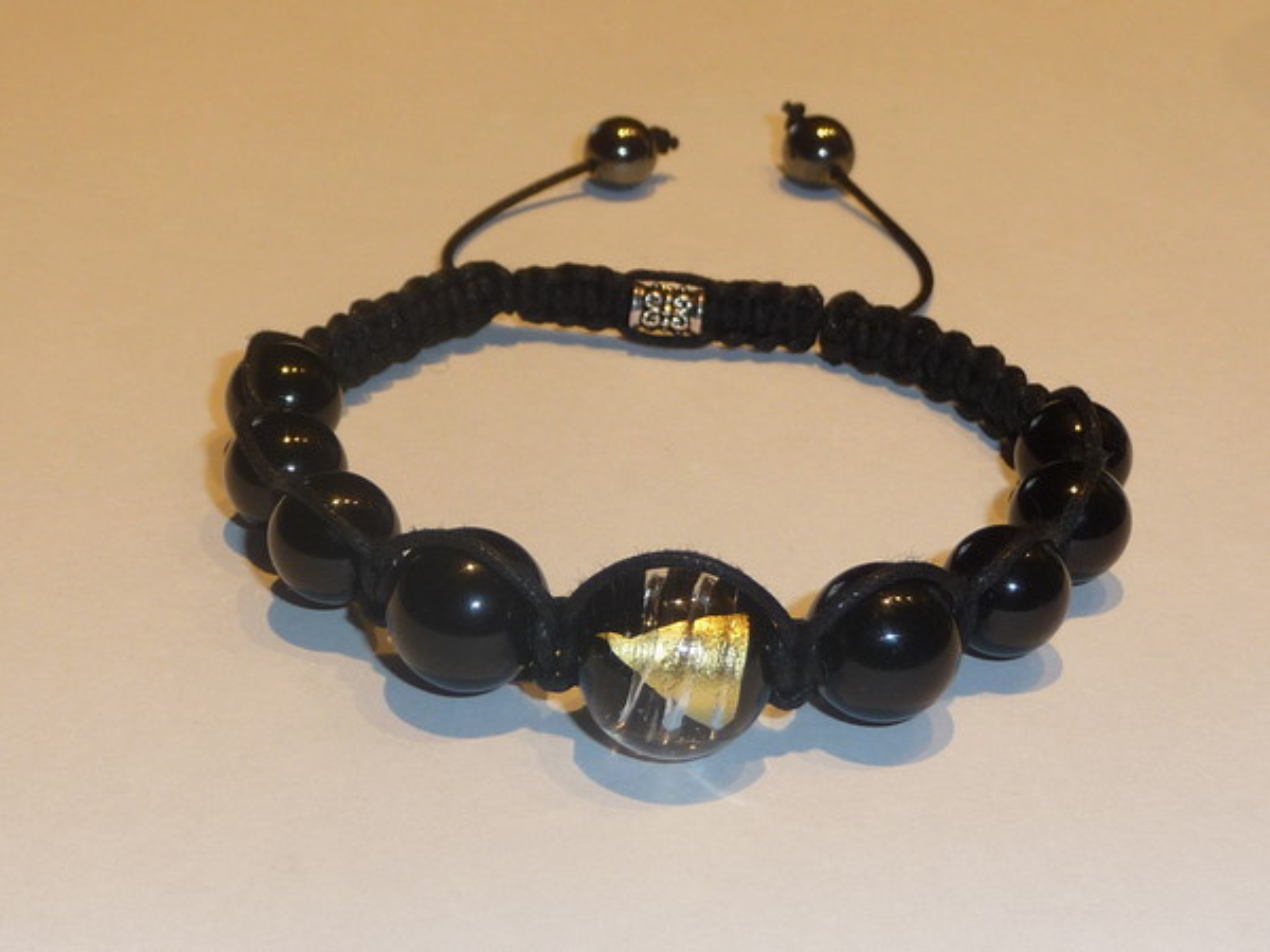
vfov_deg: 21.9
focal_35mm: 67
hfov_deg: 29.0
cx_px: 635
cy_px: 476
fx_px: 2458
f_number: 3.9
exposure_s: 1/50
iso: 100
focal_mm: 6.7
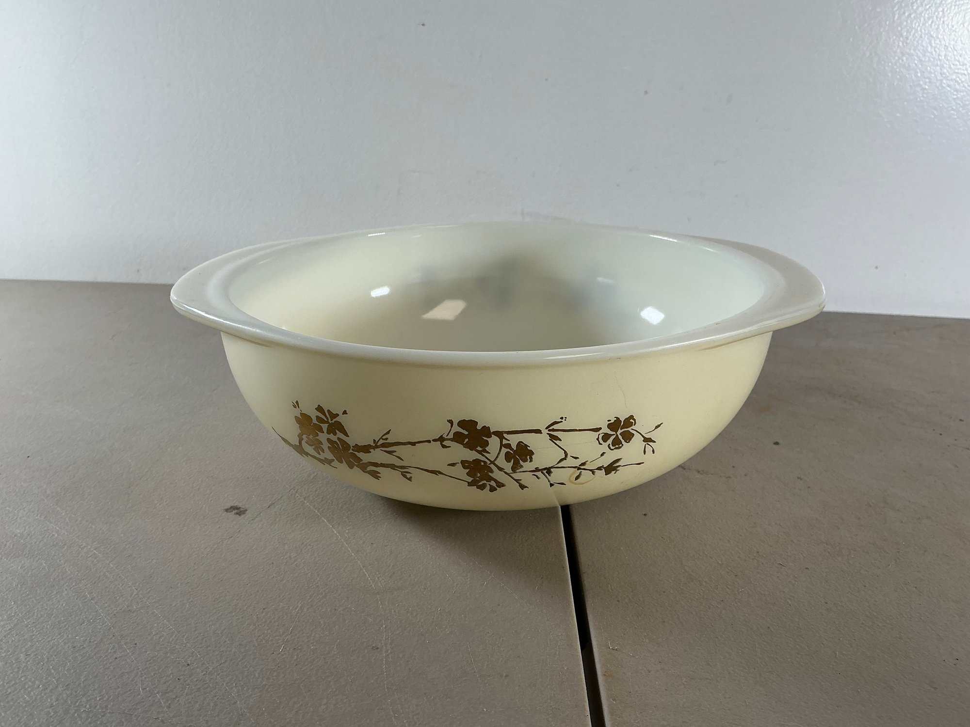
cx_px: 485
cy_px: 364
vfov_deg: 49.7
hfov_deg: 63.4
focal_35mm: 28
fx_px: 785
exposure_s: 1/120
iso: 32
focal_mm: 3
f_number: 1.8
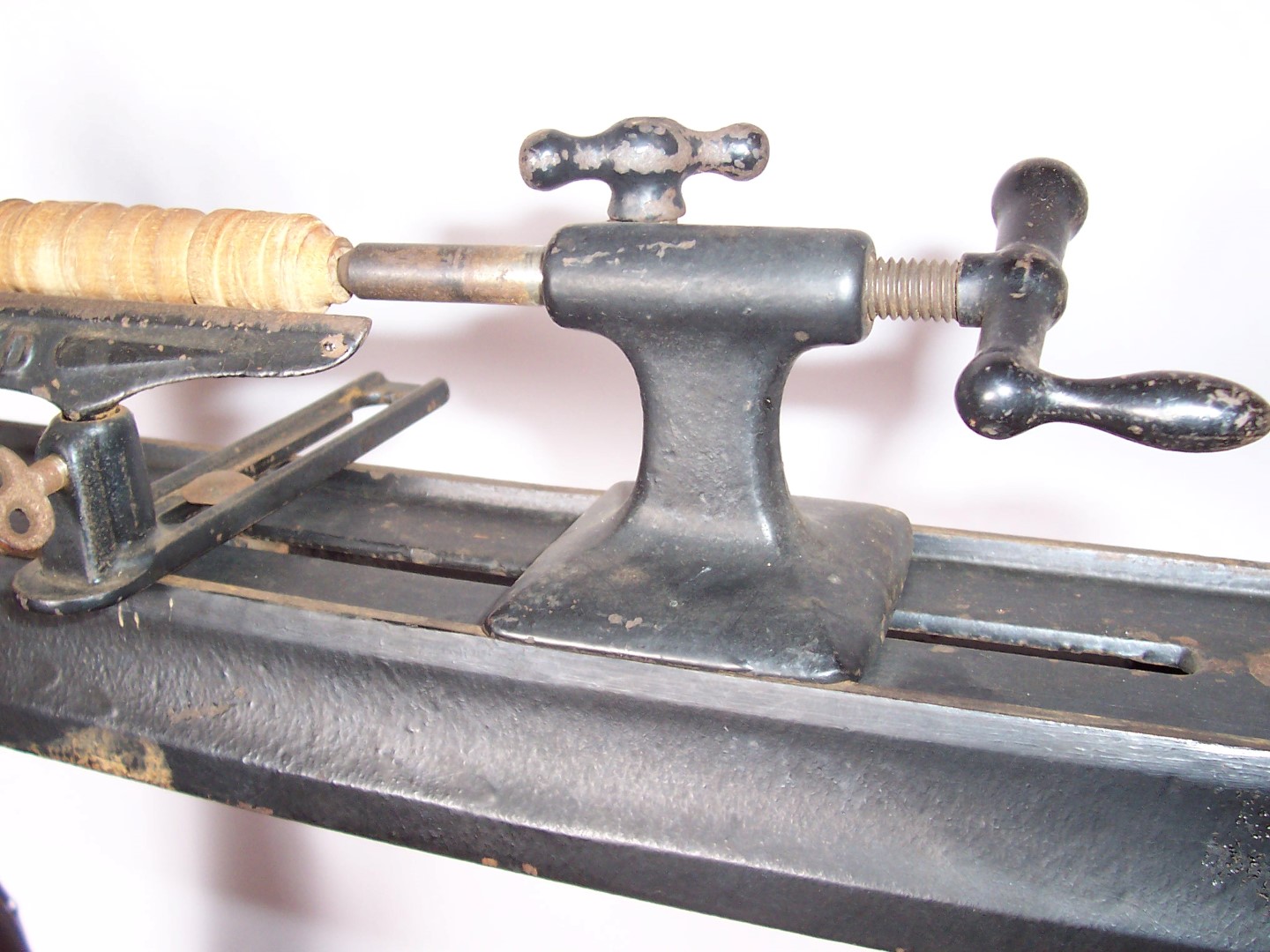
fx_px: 1357
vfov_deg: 38.7
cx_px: 635
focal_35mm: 37
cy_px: 476
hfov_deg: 50.1
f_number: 2.8
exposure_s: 1/60
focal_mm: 5.6
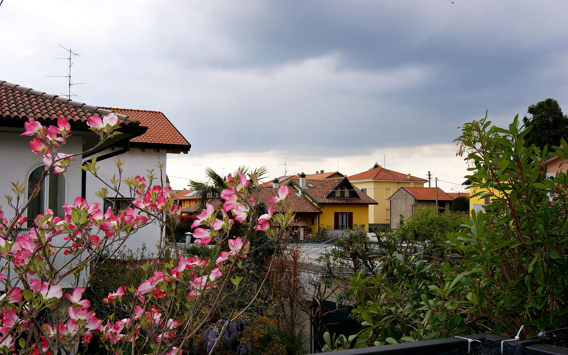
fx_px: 619
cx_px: 284
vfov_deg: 32.0
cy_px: 174
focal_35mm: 40
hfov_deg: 49.3
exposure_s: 1/125
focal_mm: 26
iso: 100
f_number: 11
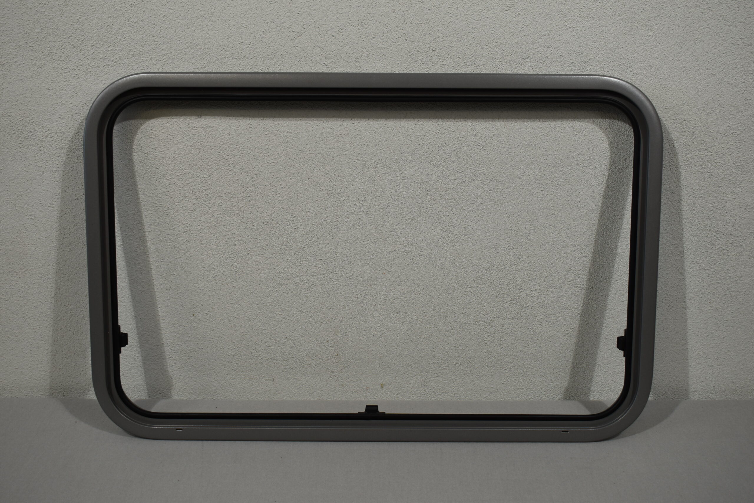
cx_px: 377
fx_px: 848
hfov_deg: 47.9
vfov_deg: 33.0
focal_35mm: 40
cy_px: 252
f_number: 5.6
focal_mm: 27
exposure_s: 1/125
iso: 250
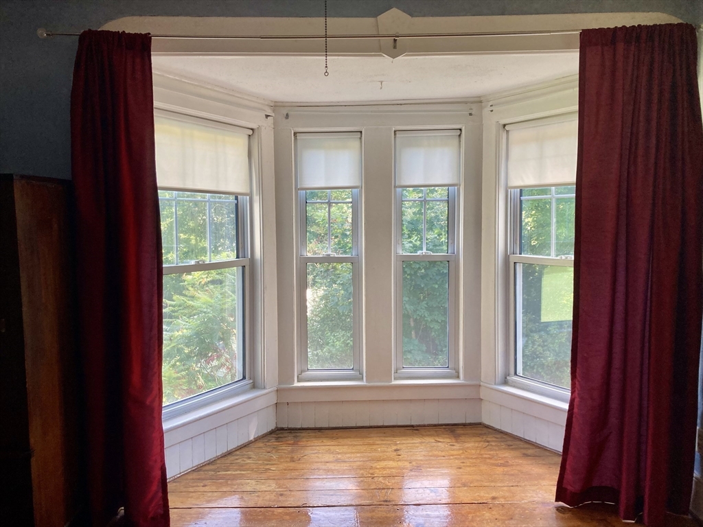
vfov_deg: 49.7
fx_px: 569
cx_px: 352
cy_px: 264
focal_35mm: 28
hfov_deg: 63.4
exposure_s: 1/121
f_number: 1.8
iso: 80
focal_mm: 3.99
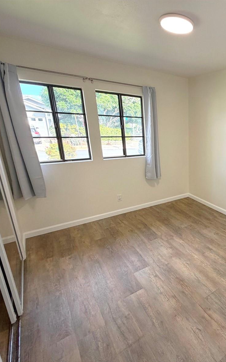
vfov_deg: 85.1
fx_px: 197
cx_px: 215
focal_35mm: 20
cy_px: 182
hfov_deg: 50.6
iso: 100
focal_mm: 2.22
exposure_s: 1/121
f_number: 2.2
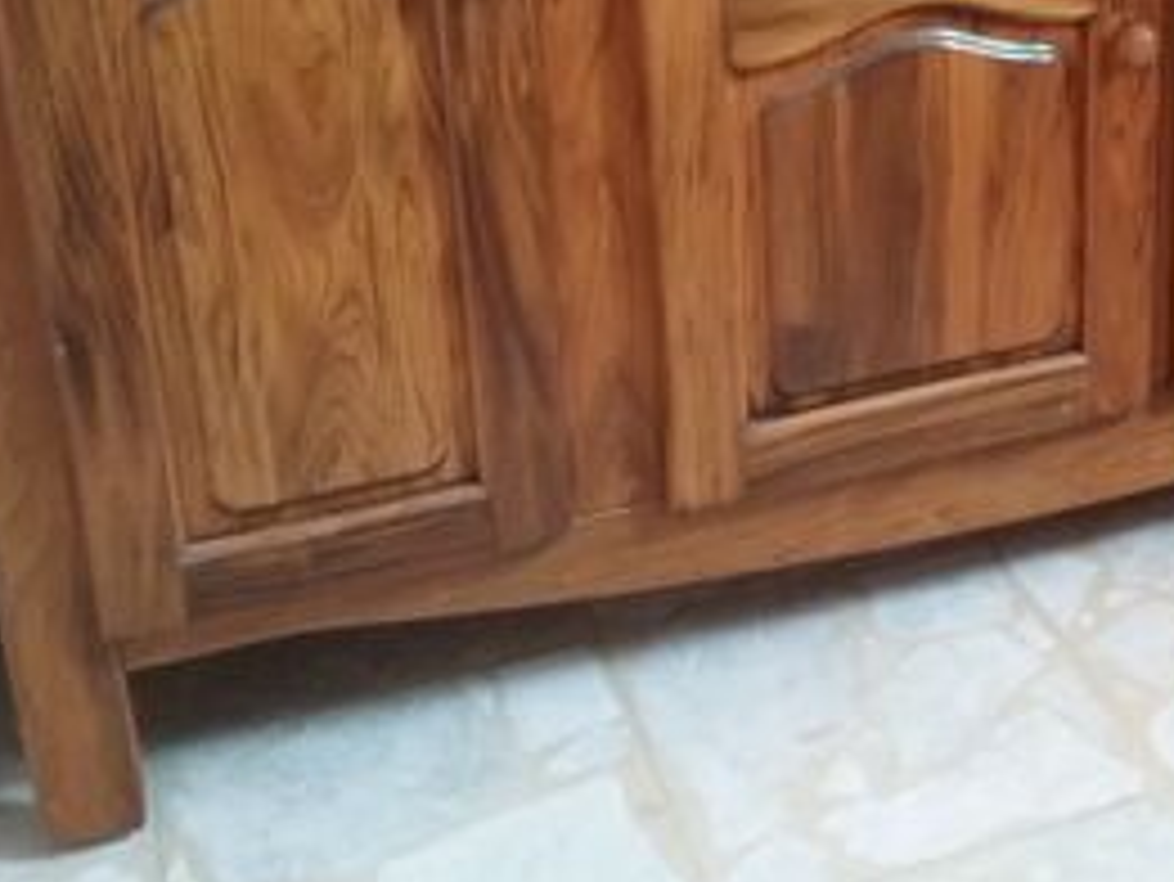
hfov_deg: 32.7
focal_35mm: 57
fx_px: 1934
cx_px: 954
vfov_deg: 24.9
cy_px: 86
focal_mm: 3.3
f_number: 2.2
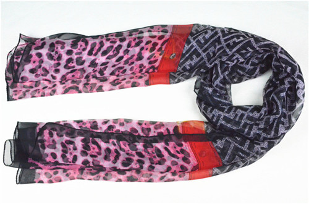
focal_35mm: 40
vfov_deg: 32.8
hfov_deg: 48.1
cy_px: 102
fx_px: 347
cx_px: 154
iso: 6400
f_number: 10
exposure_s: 1/400
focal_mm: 27
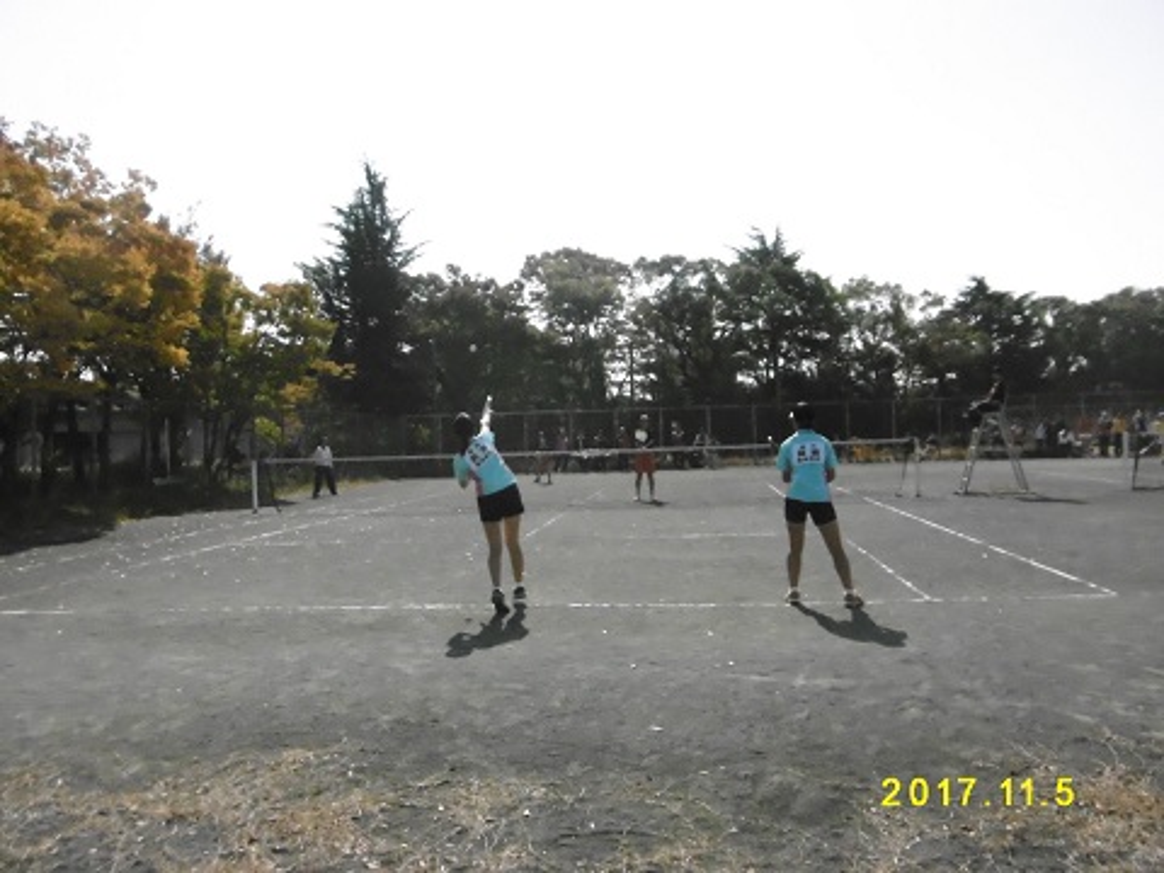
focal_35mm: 32
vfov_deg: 44.2
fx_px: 1076
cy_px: 436
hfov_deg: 56.8
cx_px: 582
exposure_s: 1/2000
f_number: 8.8
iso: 1600
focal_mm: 5.8
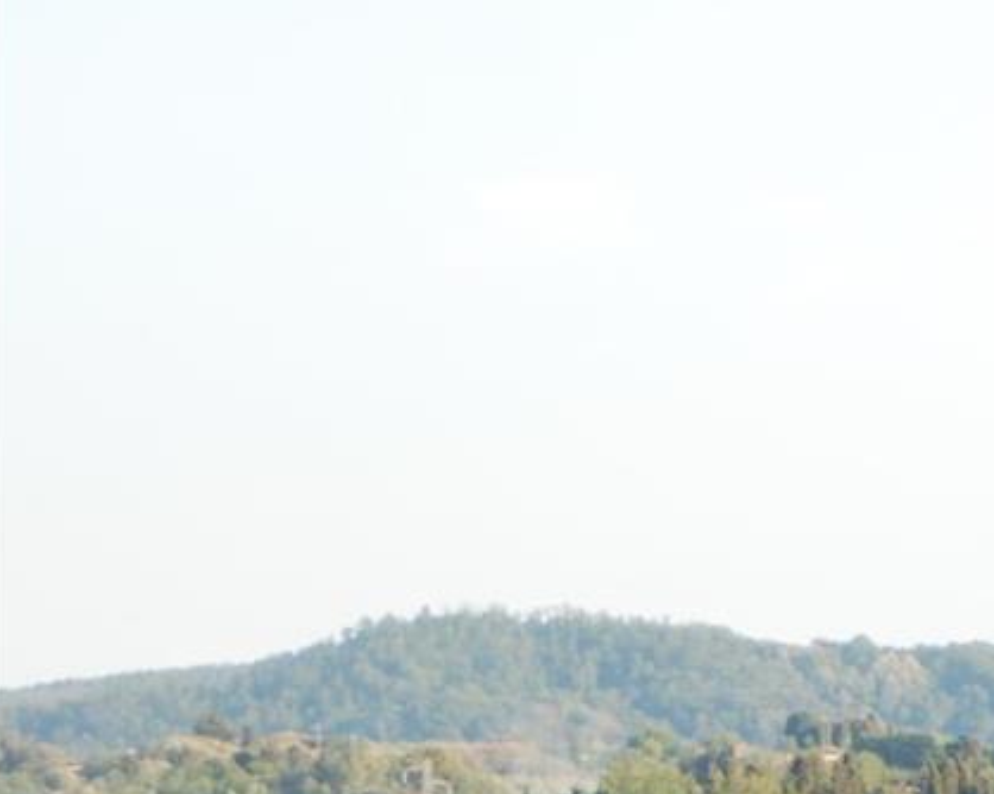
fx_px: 12703
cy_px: 910
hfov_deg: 4.4
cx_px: 1891
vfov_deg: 3.6
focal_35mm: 432
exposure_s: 1/160
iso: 200
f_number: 5.6
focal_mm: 80
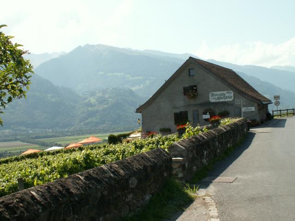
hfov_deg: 42.9
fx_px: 375
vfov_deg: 32.9
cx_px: 148
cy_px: 110
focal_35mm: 44
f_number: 8
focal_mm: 7.23
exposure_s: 1/100
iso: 50
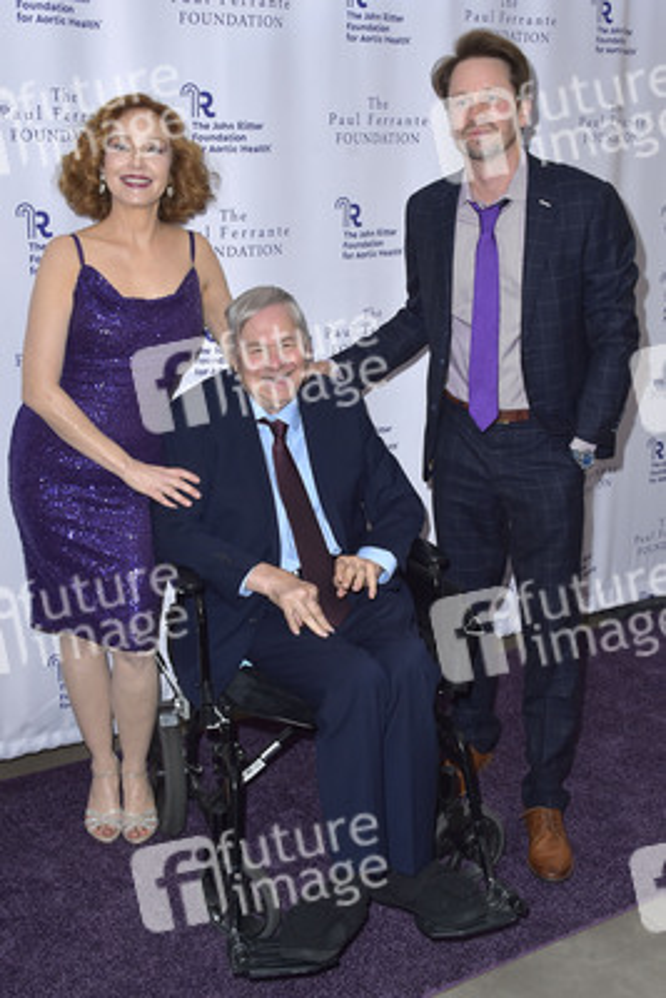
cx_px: 333
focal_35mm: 32
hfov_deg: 41.1
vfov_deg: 58.7
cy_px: 499
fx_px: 887
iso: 400
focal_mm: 32
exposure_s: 1/250
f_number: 6.3
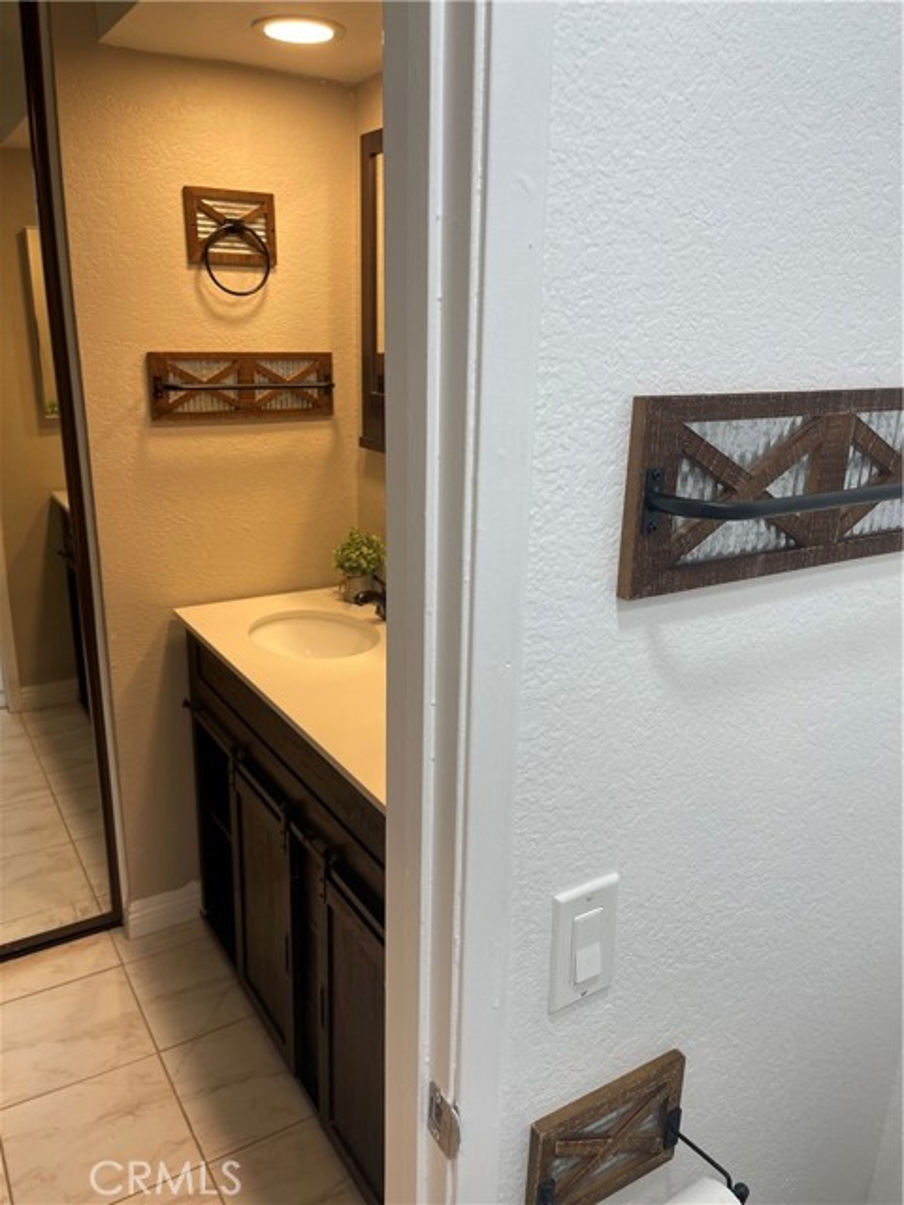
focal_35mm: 25
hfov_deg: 54.9
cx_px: 452
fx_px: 871
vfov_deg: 69.4
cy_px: 602
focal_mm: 5.1
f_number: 1.6
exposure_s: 1/120
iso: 50
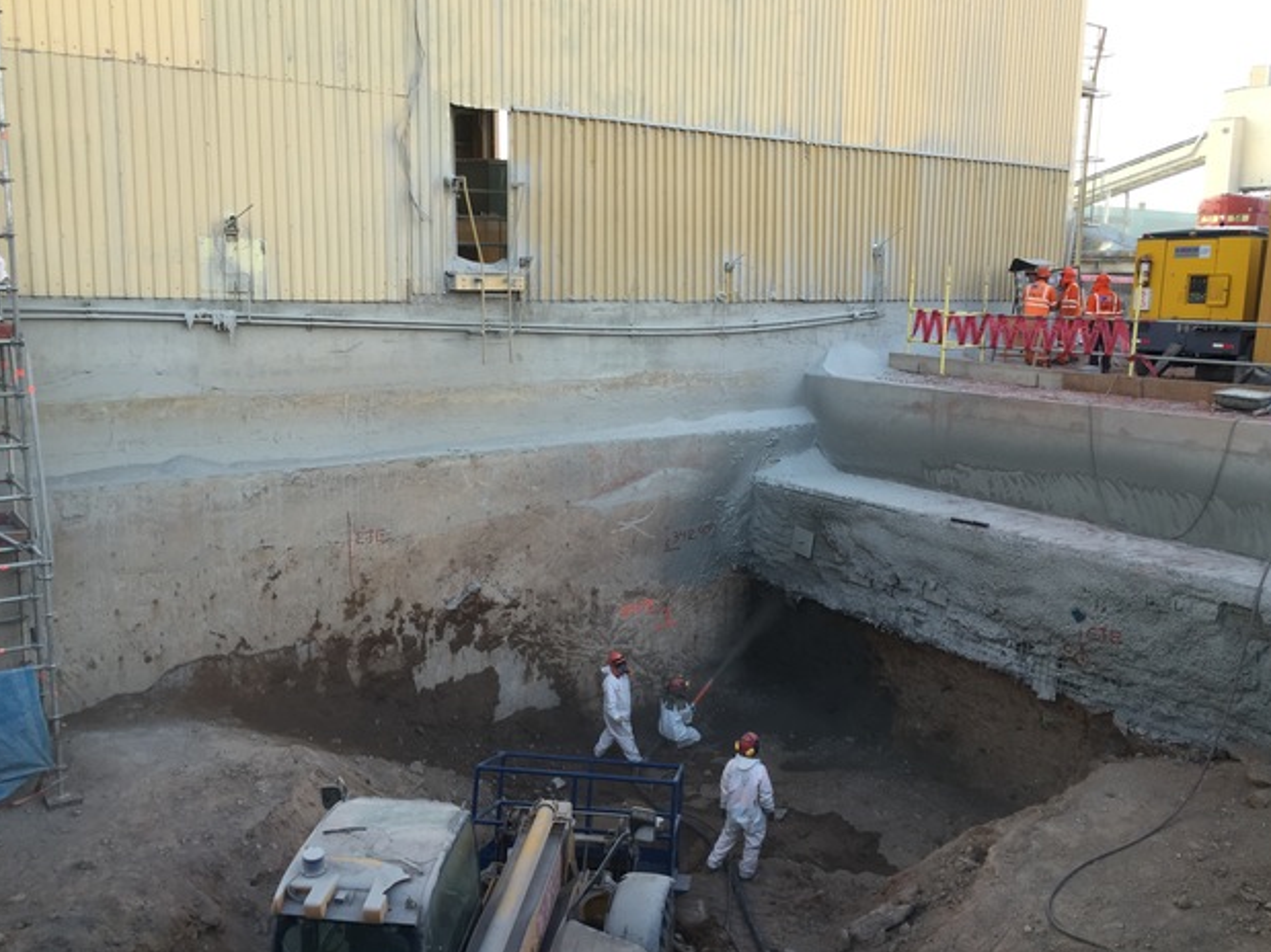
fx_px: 1101
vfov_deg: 46.8
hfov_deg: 60.0
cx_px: 645
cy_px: 468
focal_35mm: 30
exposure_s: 1/120
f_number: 2.2
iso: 32
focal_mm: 4.15
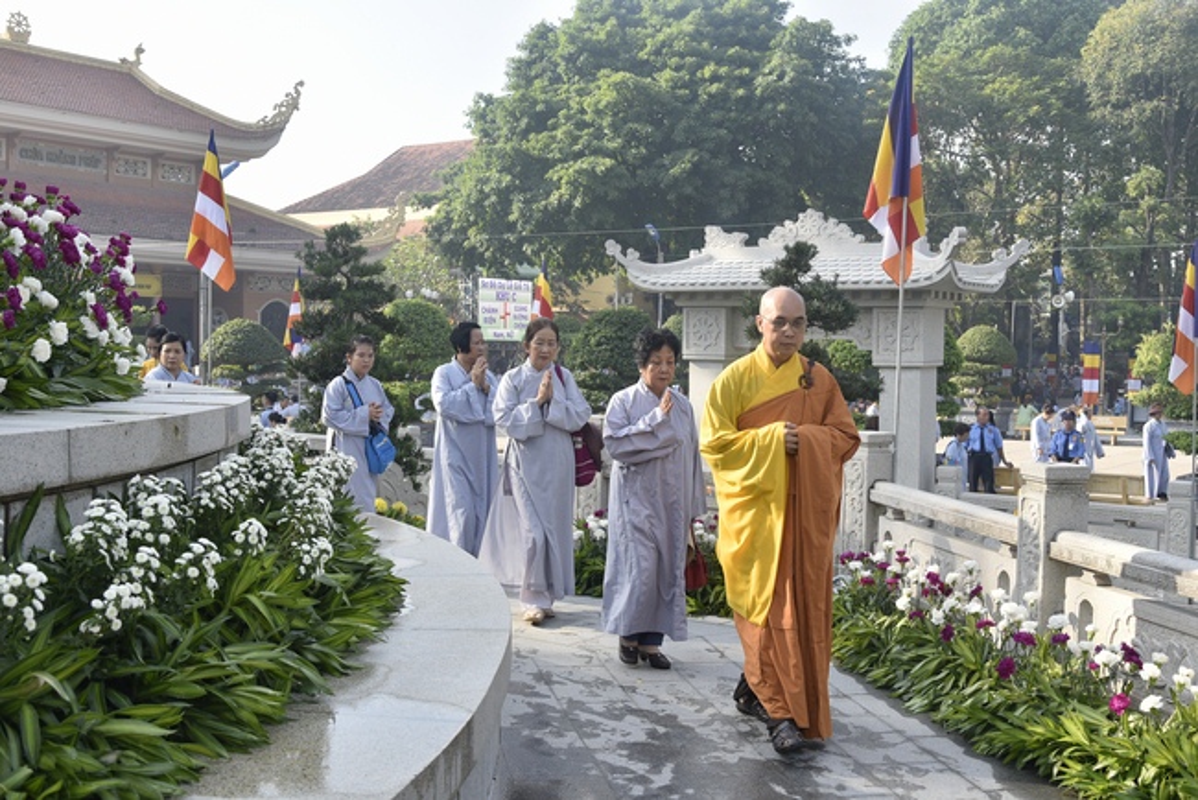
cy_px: 400
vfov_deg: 35.1
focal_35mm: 38
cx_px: 599
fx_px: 1265
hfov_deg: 50.7
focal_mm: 38
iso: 100
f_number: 7.1
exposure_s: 1/125
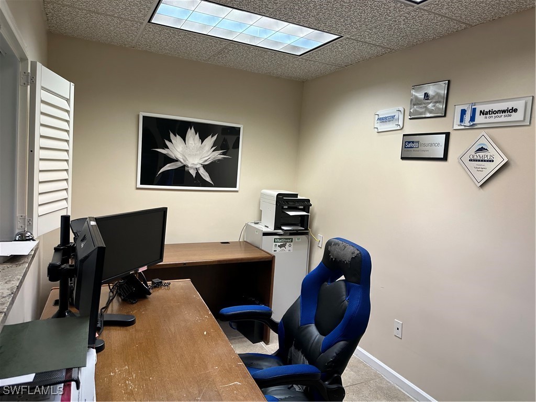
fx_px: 372
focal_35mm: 24
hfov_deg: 71.6
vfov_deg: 56.8
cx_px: 268
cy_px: 201
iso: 160
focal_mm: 6.86
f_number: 1.78
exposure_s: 1/120
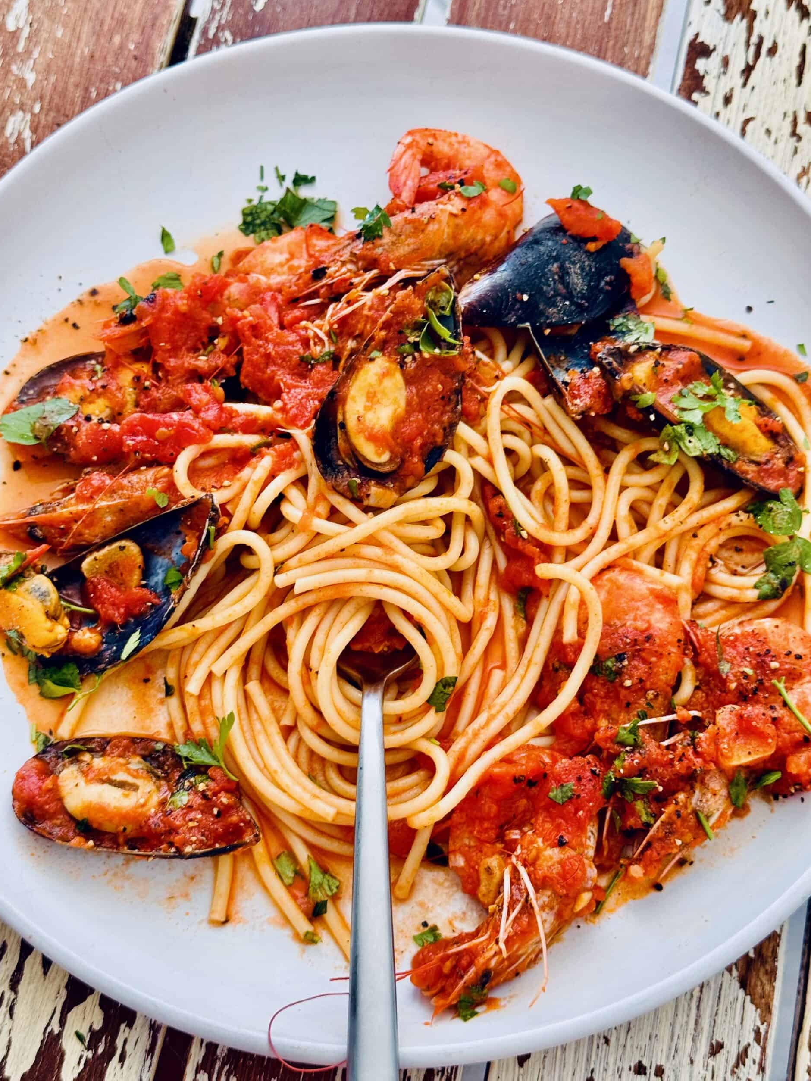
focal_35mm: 49
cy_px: 543
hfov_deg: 29.7
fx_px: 1531
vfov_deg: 38.9
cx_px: 404
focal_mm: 6.76
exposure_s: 1/63
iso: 100
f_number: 1.78
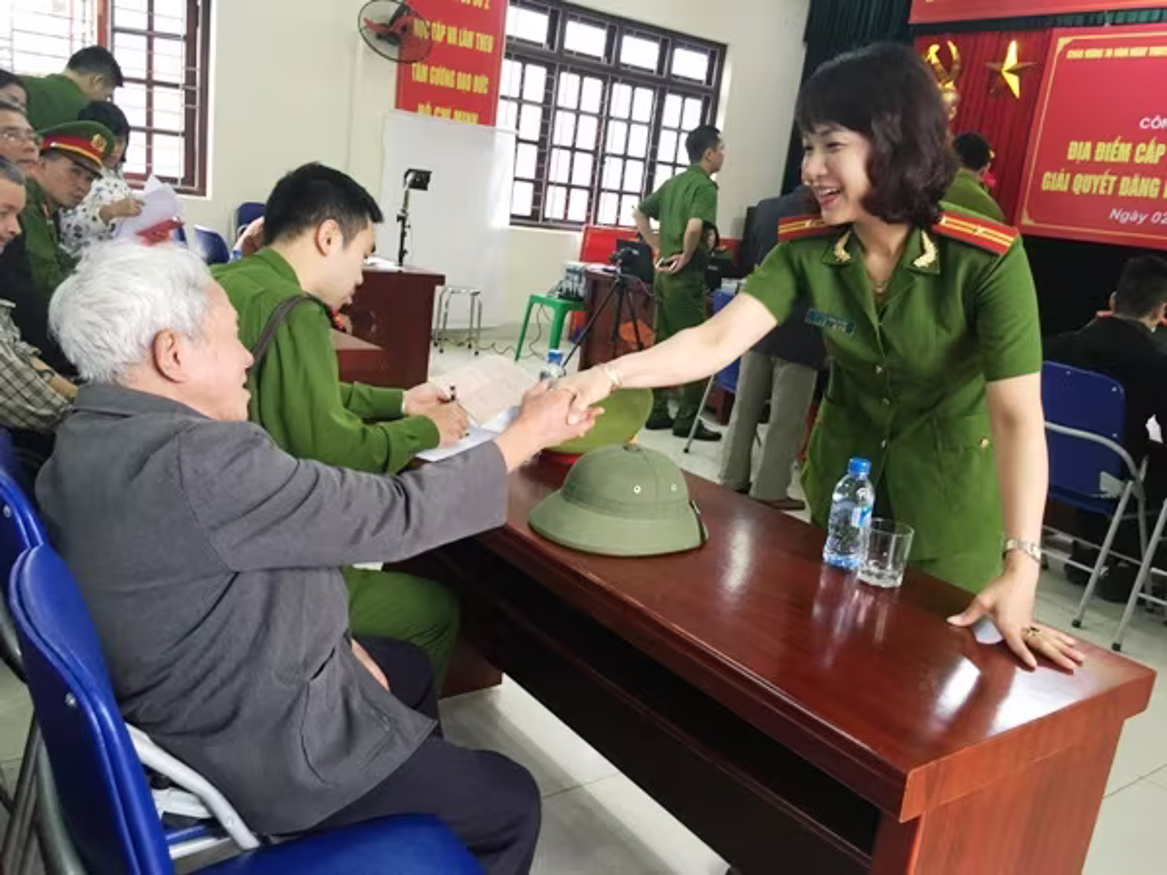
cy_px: 438
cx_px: 584
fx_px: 978
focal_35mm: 29
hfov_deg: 61.7
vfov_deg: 48.2
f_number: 2.2
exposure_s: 1/33
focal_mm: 4.15
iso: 125
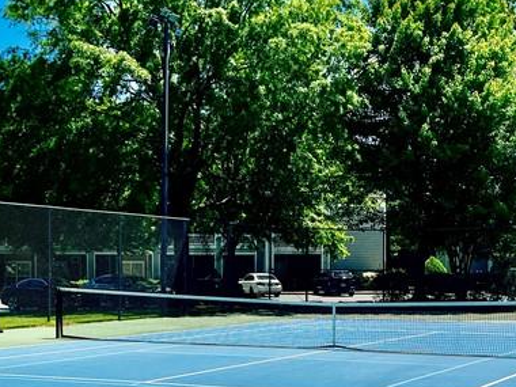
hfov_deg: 27.8
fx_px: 1043
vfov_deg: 20.9
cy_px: 268
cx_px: 270
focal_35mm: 70
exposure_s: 1/4115
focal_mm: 5.7
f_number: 1.5
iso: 50
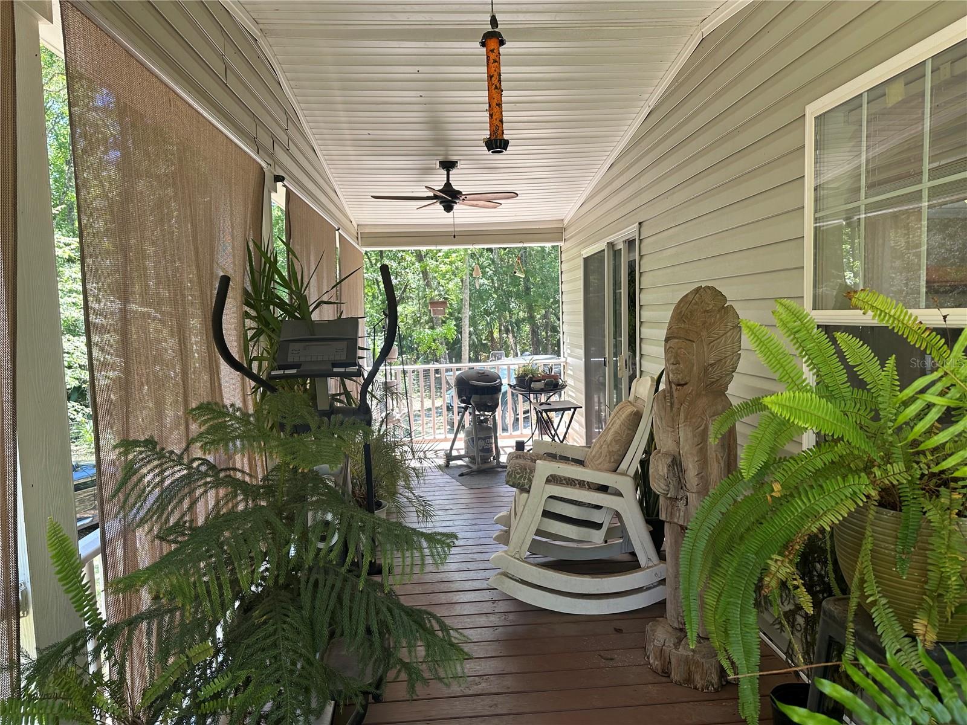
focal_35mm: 24
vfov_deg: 56.8
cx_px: 484
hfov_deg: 71.6
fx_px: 670
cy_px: 362
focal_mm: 6.86
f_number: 1.78
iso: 64
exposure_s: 1/188
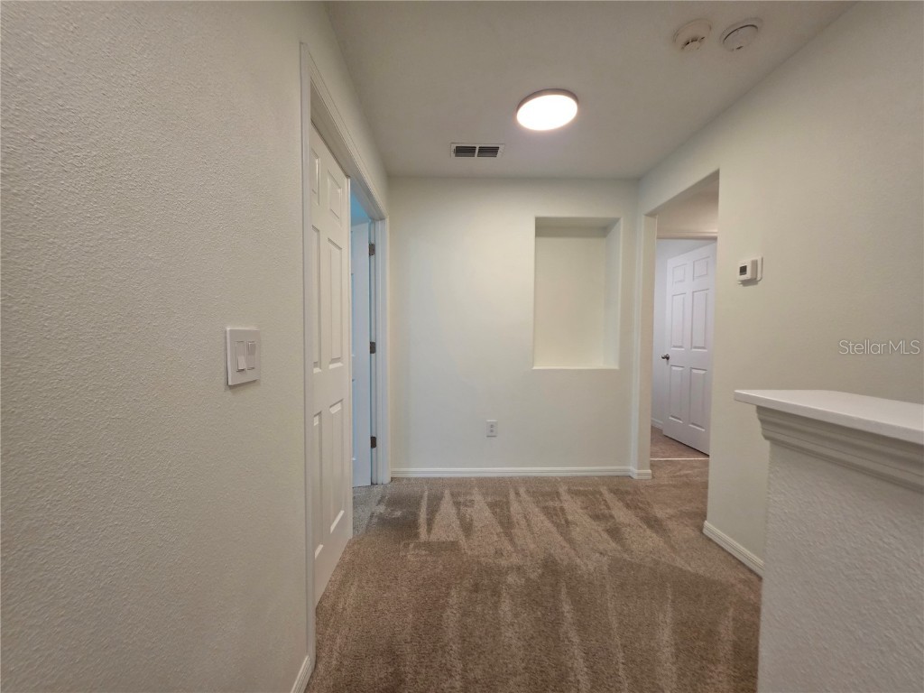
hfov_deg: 106.2
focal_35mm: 13
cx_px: 462
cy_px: 346
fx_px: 347
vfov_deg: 89.9
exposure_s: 1/120
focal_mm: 2.2
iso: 200
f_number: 1.9
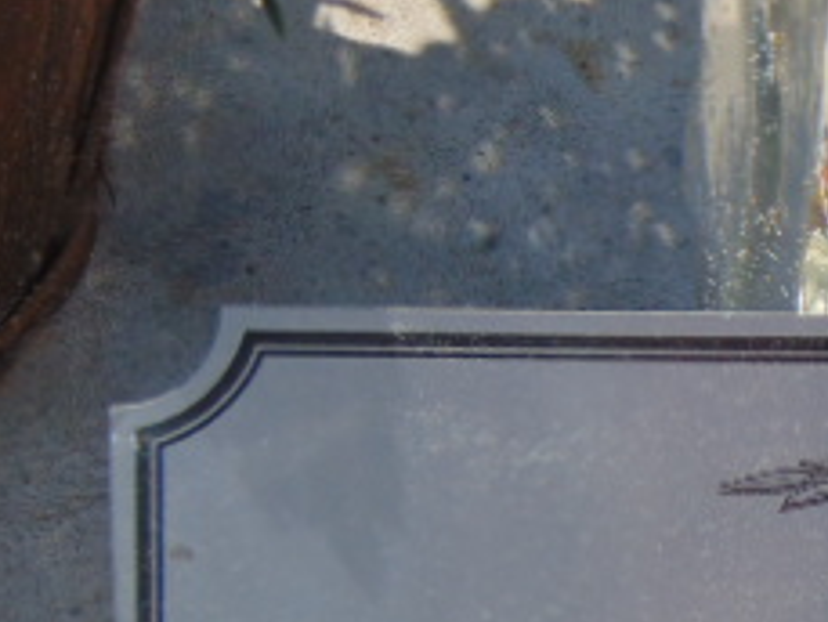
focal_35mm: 371
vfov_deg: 4.0
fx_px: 8879
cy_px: 745
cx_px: 1077
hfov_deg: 5.3
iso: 80
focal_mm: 23.9
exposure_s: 1/1000
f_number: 4
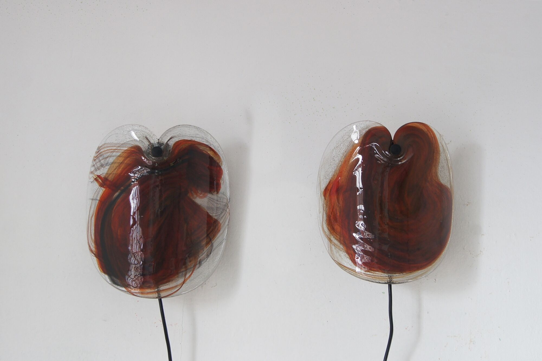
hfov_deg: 37.9
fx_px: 790
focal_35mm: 52
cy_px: 180
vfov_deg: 25.7
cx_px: 271
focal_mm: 35
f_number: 5.6
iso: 400
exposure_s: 1/50
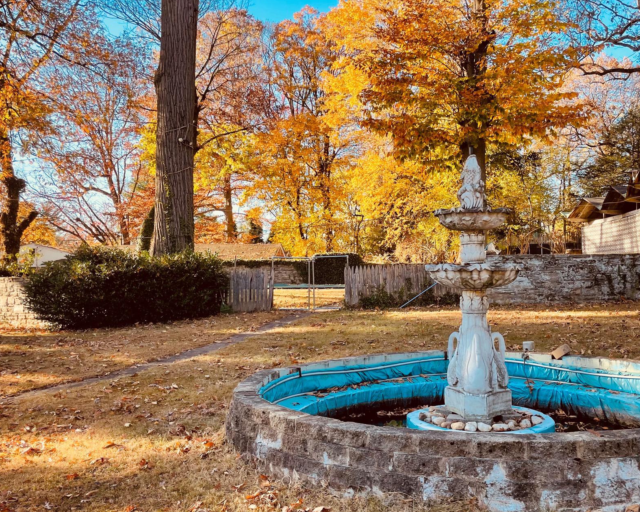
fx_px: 625
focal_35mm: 33
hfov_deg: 54.1
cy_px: 276
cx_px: 359
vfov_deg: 44.5
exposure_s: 1/435
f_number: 1.6
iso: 32
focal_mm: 4.2
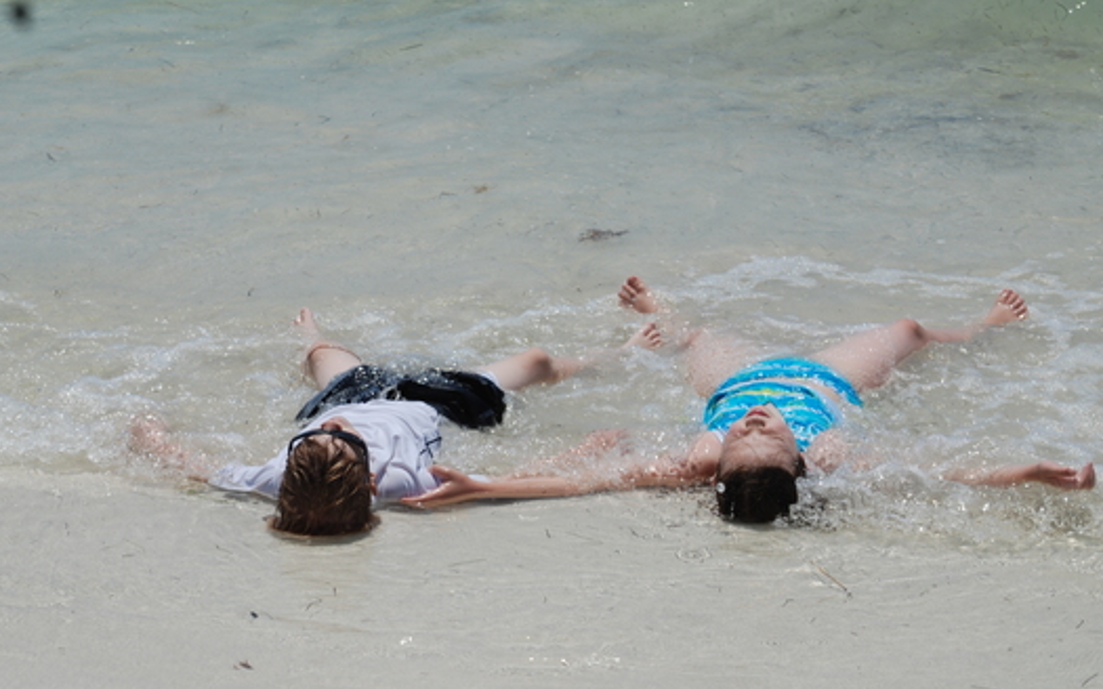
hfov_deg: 18.6
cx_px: 502
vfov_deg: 11.7
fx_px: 3366
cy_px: 389
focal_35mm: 112
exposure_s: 1/1000
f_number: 8
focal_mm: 60
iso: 100
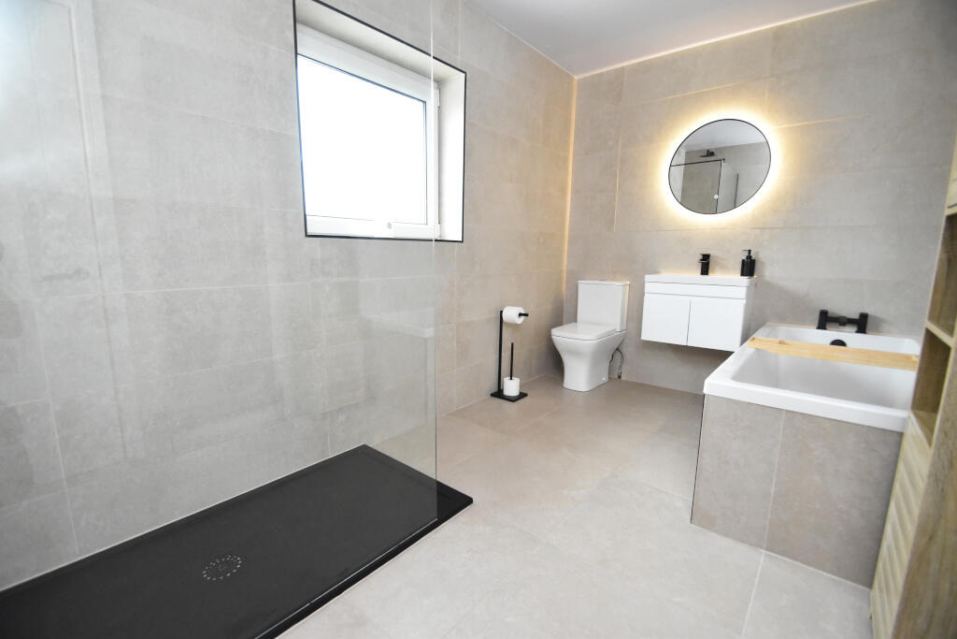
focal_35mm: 15
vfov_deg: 77.3
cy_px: 320
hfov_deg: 100.4
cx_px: 478
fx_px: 399
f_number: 3.5
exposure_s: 1/125
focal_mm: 10
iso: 2800
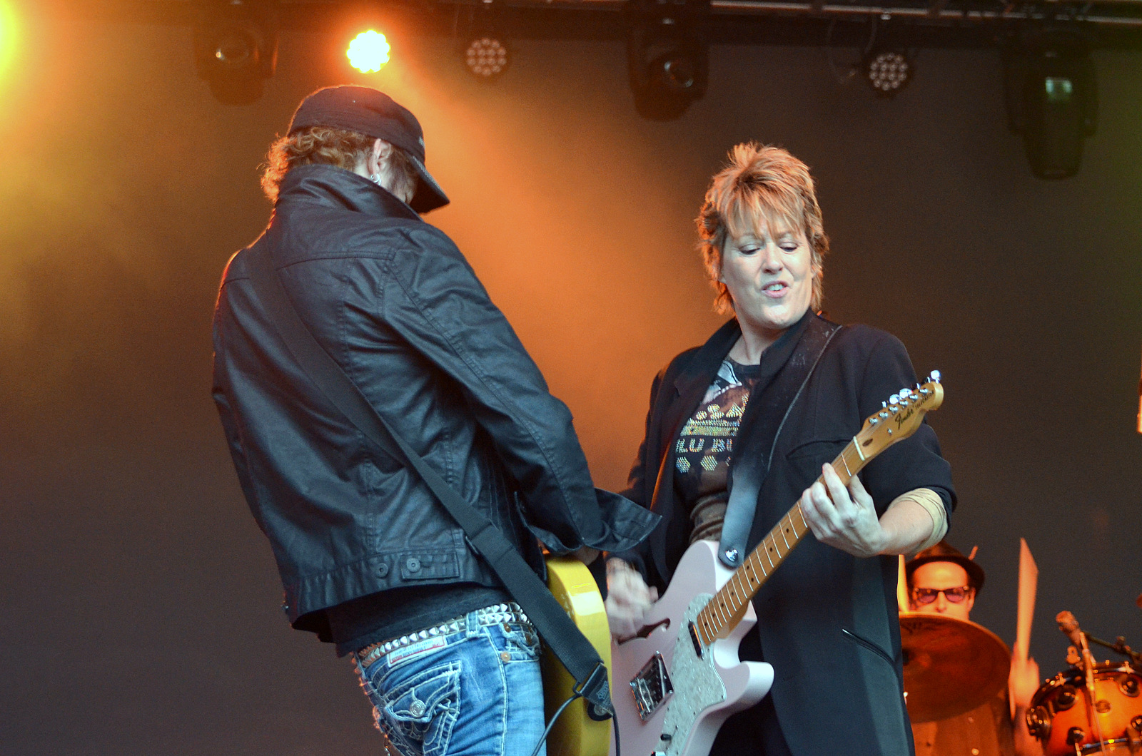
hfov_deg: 19.5
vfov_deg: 13.0
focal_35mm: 105
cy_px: 378
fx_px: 3324
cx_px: 571
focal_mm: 70
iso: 1600
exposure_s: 1/50
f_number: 4.5
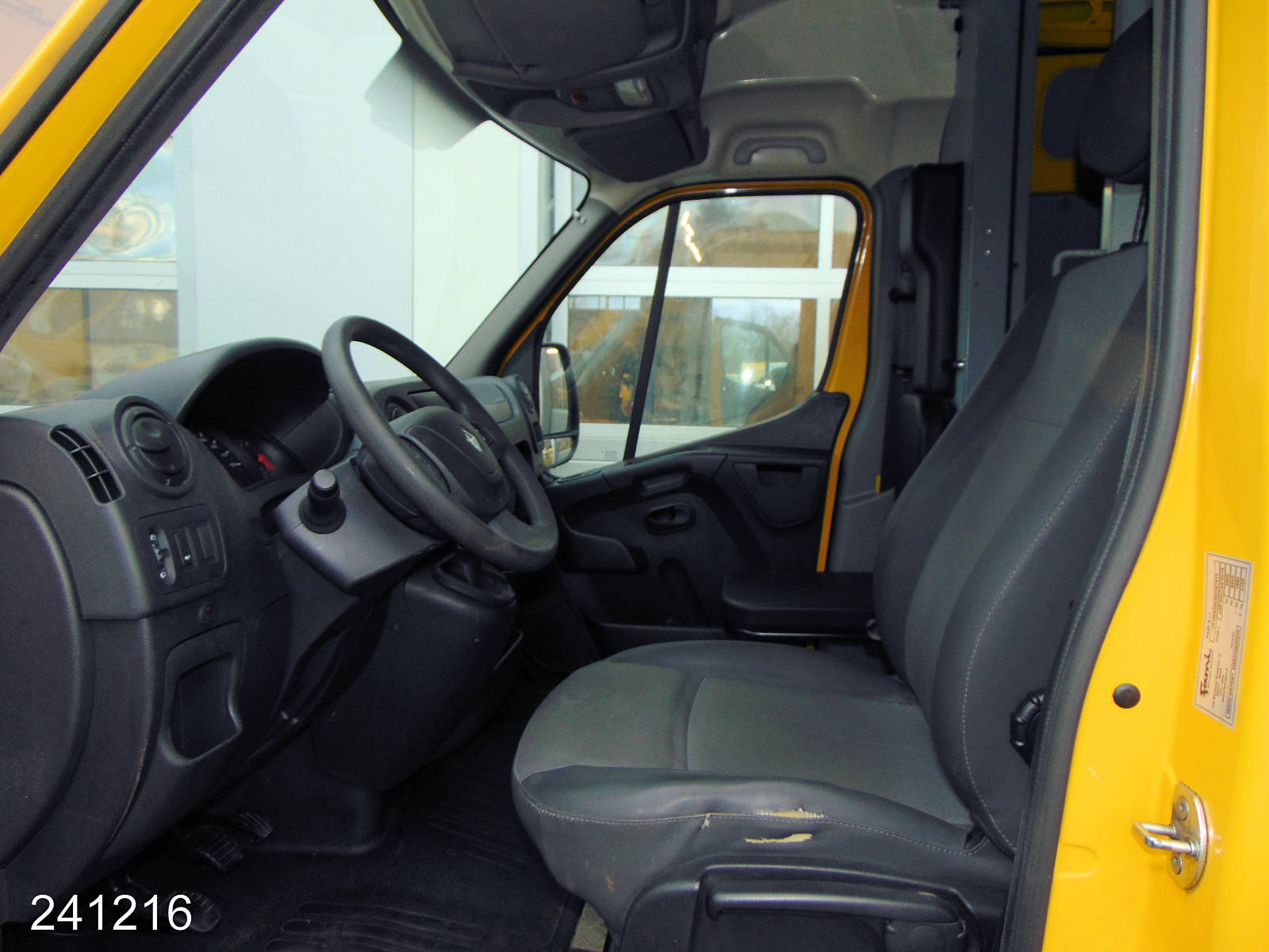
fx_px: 916
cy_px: 476
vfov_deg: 54.9
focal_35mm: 25
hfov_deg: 69.4
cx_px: 634
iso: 80
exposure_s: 1/30
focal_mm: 4.5
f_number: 3
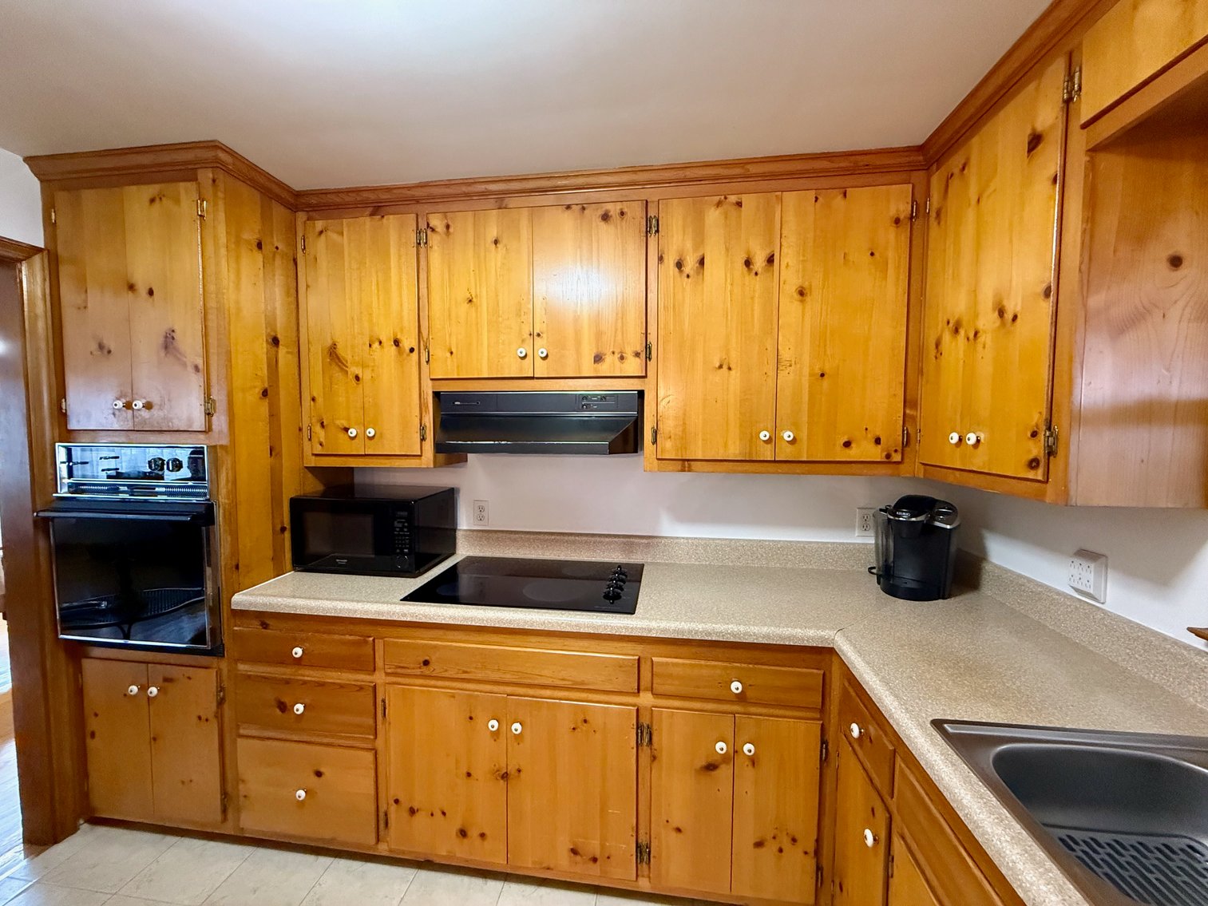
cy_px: 453
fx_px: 489
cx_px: 604
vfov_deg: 85.7
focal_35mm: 14
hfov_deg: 102.1
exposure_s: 1/60
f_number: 2.2
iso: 640
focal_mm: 2.22
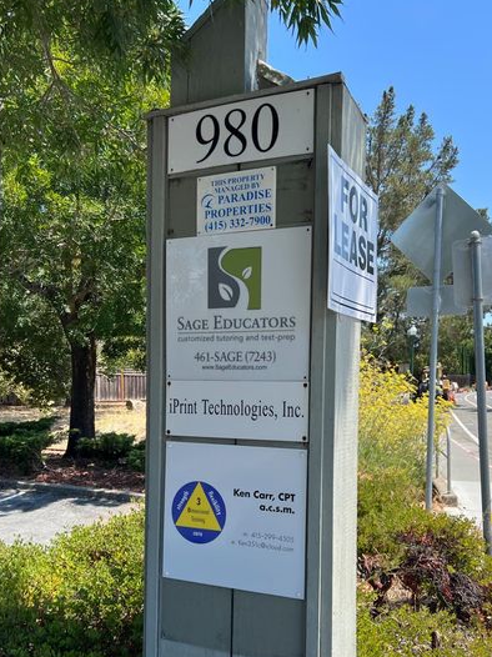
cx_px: 266
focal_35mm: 33
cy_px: 405
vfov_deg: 54.8
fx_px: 626
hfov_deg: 42.9
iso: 50
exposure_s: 1/2208
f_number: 1.5
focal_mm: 5.7
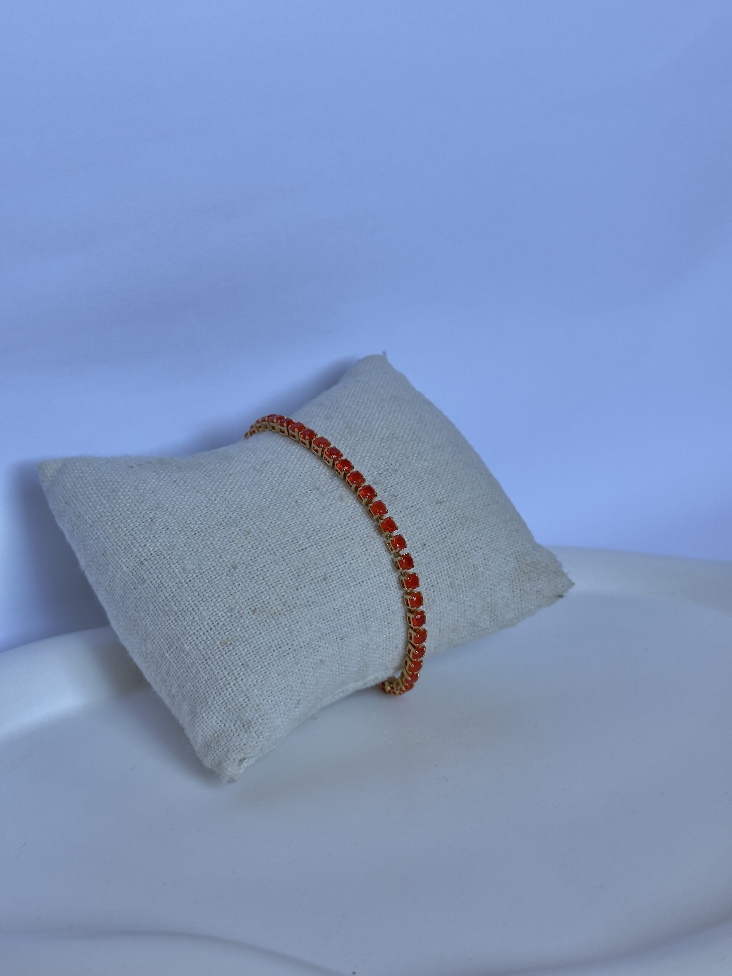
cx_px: 366
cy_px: 488
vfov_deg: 39.7
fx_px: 1353
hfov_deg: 30.3
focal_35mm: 48
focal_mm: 6.76
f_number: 1.78
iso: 50
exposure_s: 1/147
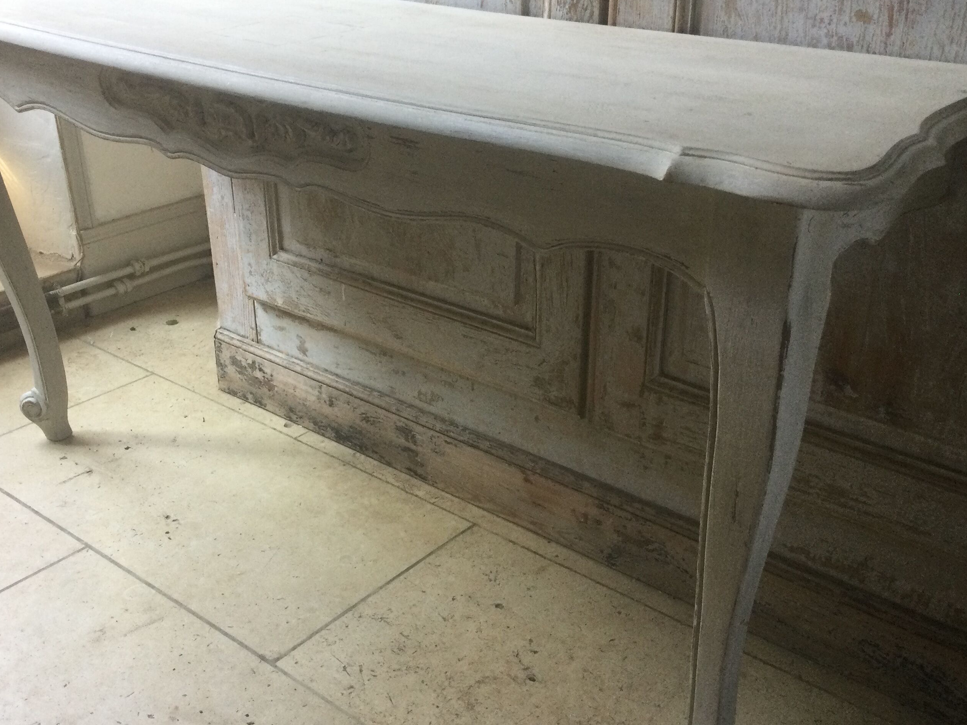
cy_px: 380
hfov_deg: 46.8
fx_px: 1117
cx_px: 456
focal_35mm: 40
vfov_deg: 35.9
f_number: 2.4
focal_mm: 3.3
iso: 100
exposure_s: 1/33
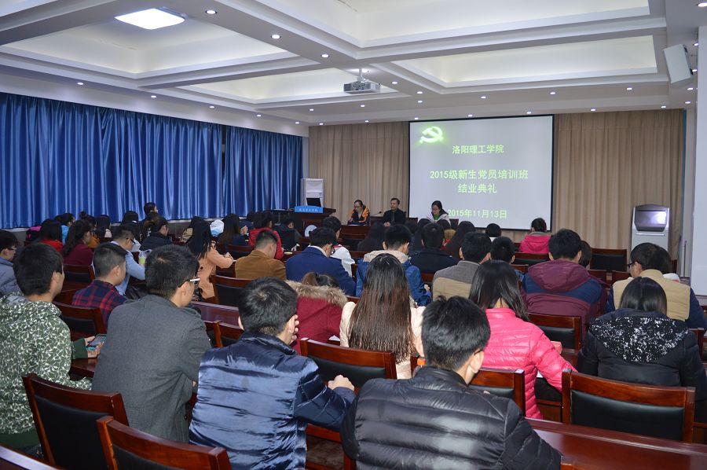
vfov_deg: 43.5
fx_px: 589
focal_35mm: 30
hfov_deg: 62.0
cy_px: 235
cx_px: 354
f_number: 3.5
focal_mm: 20
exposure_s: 1/60
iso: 720
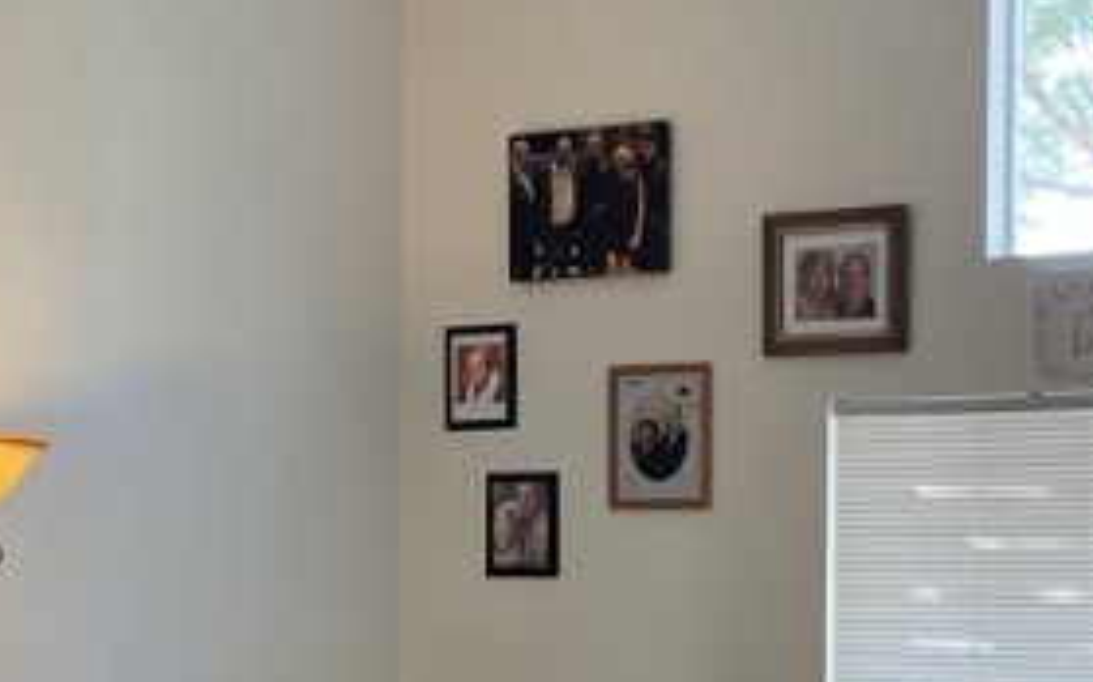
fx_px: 2173
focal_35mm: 73
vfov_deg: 17.5
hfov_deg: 27.8
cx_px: 838
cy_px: 643
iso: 125
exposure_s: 1/120
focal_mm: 5.1
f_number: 1.6
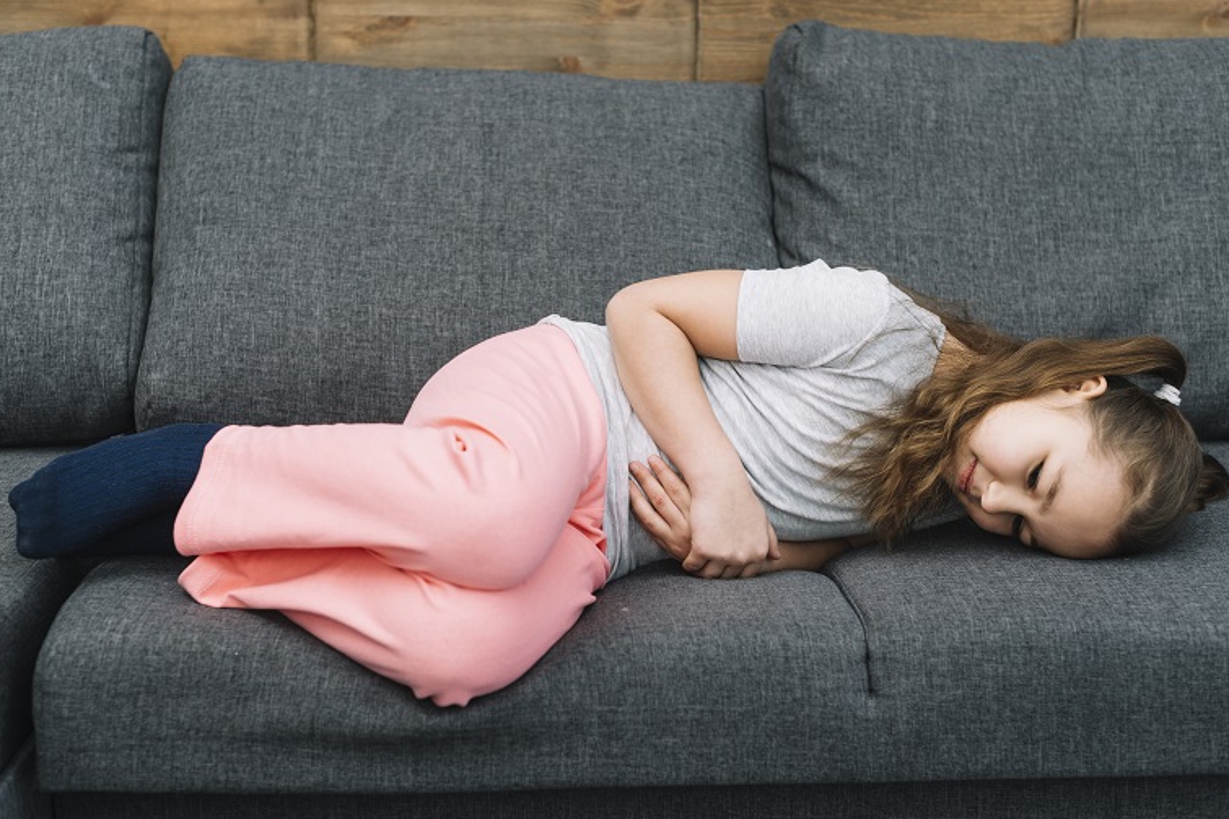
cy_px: 419
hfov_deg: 37.5
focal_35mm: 53
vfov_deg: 25.5
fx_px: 1809
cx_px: 607
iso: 200
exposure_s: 1/160
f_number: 3.2
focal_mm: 50
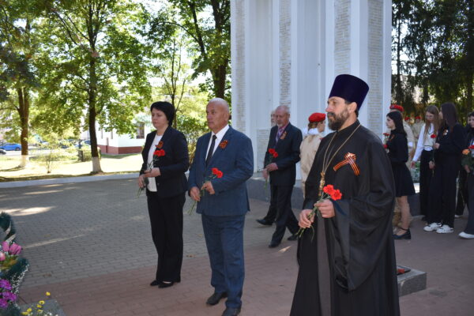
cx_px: 237
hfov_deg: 57.2
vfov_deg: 40.0
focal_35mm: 33
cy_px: 158
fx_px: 434
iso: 280
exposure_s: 1/200
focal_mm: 22
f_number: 5
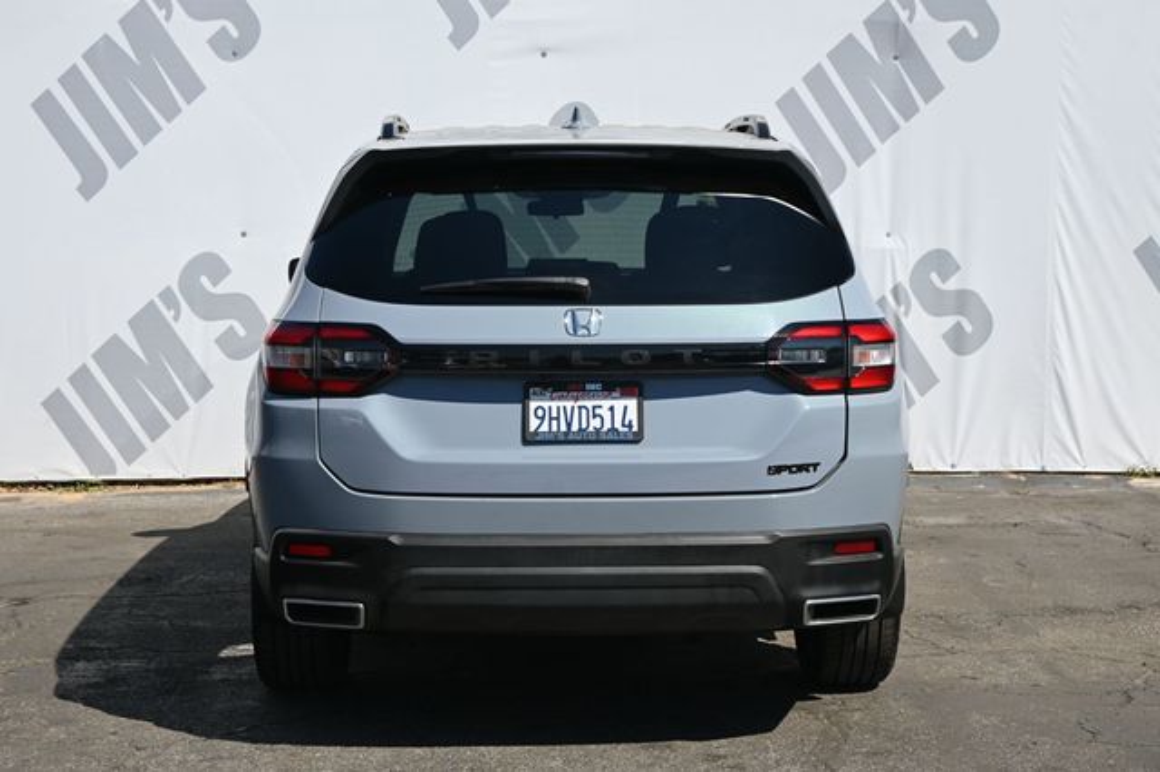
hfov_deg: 34.2
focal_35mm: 58
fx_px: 1884
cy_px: 386
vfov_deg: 23.2
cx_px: 580
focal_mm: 39
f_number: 5.6
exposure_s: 1/250
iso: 100
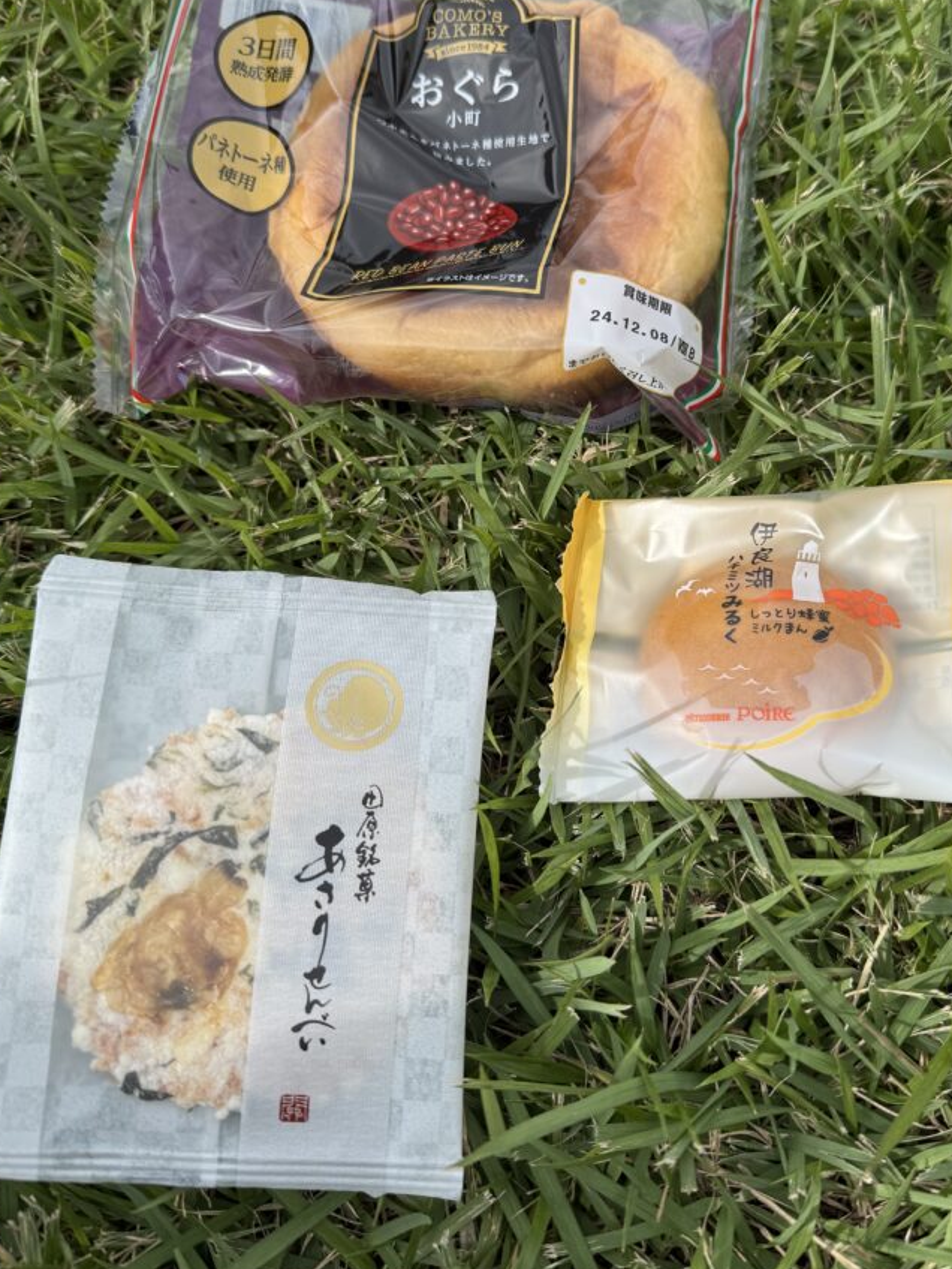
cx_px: 552
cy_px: 581
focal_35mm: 29
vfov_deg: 61.5
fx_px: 1063
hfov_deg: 48.1
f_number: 1.78
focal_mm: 6.76
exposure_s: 1/4310
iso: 80
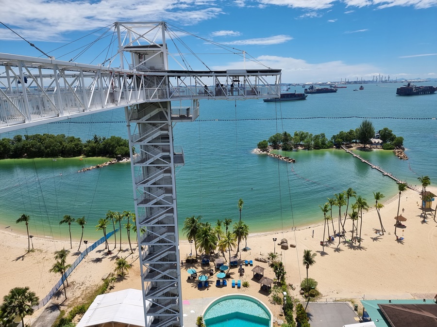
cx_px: 218
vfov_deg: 56.8
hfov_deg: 71.6
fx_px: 303
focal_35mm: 24
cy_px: 164
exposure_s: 1/1524
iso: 50
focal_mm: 6.7
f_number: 1.8
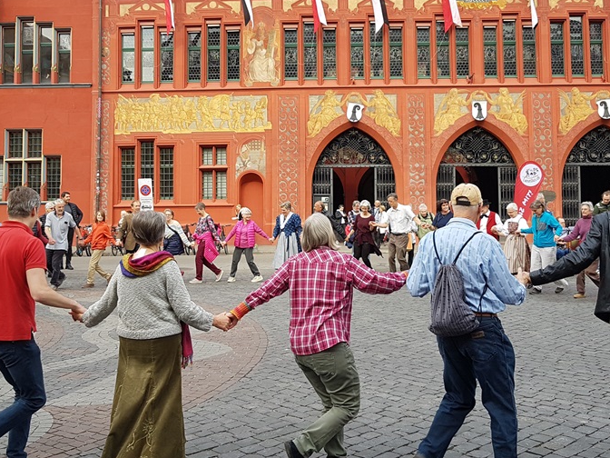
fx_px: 687
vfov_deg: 36.6
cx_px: 316
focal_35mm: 39
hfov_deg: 47.9
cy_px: 166
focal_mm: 4.2
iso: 40
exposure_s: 1/342
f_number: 1.7
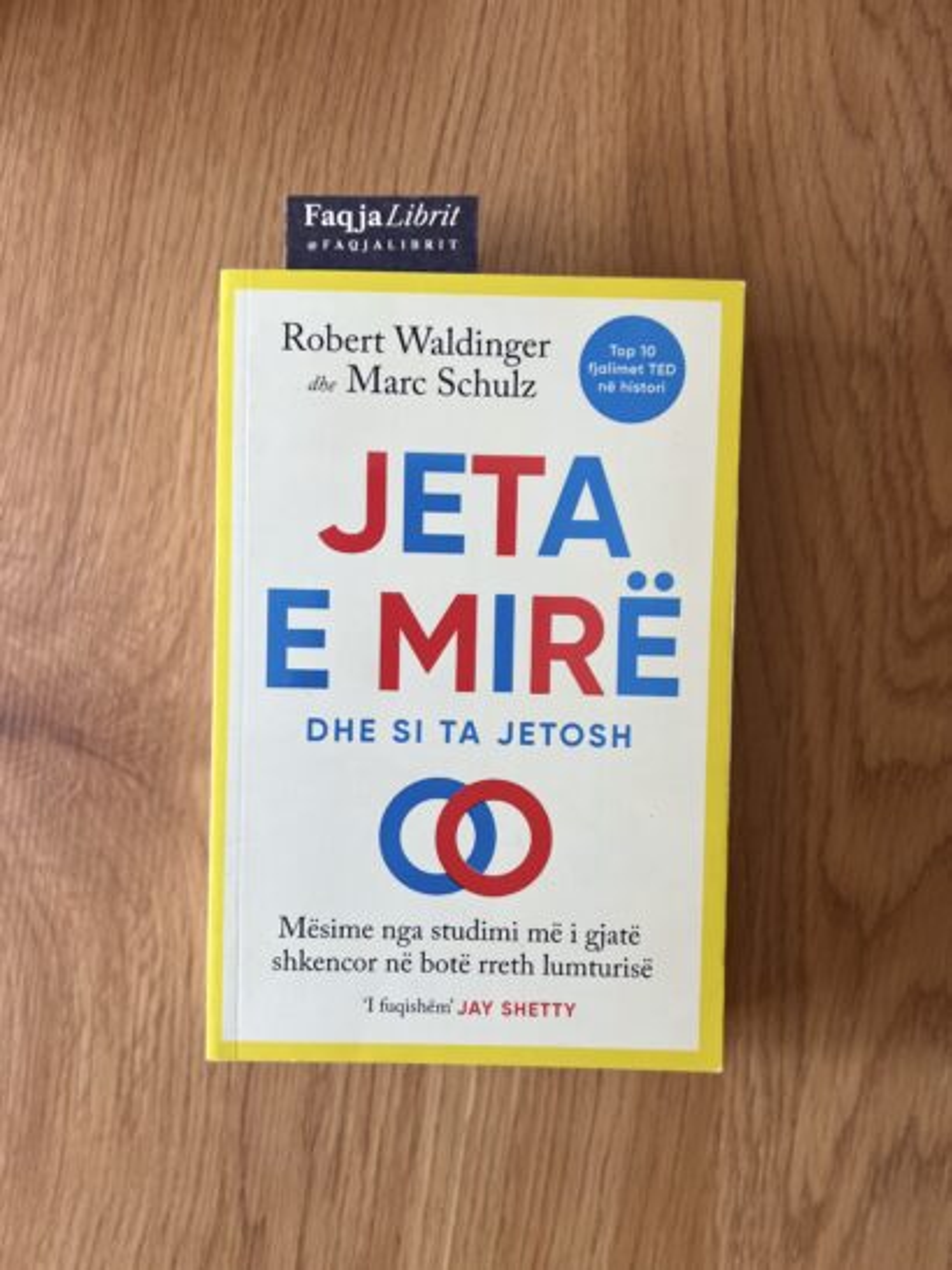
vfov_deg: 67.3
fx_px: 954
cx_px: 476
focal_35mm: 26
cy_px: 635
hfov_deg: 53.0
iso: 125
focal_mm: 5.7
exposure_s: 1/62
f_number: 1.5
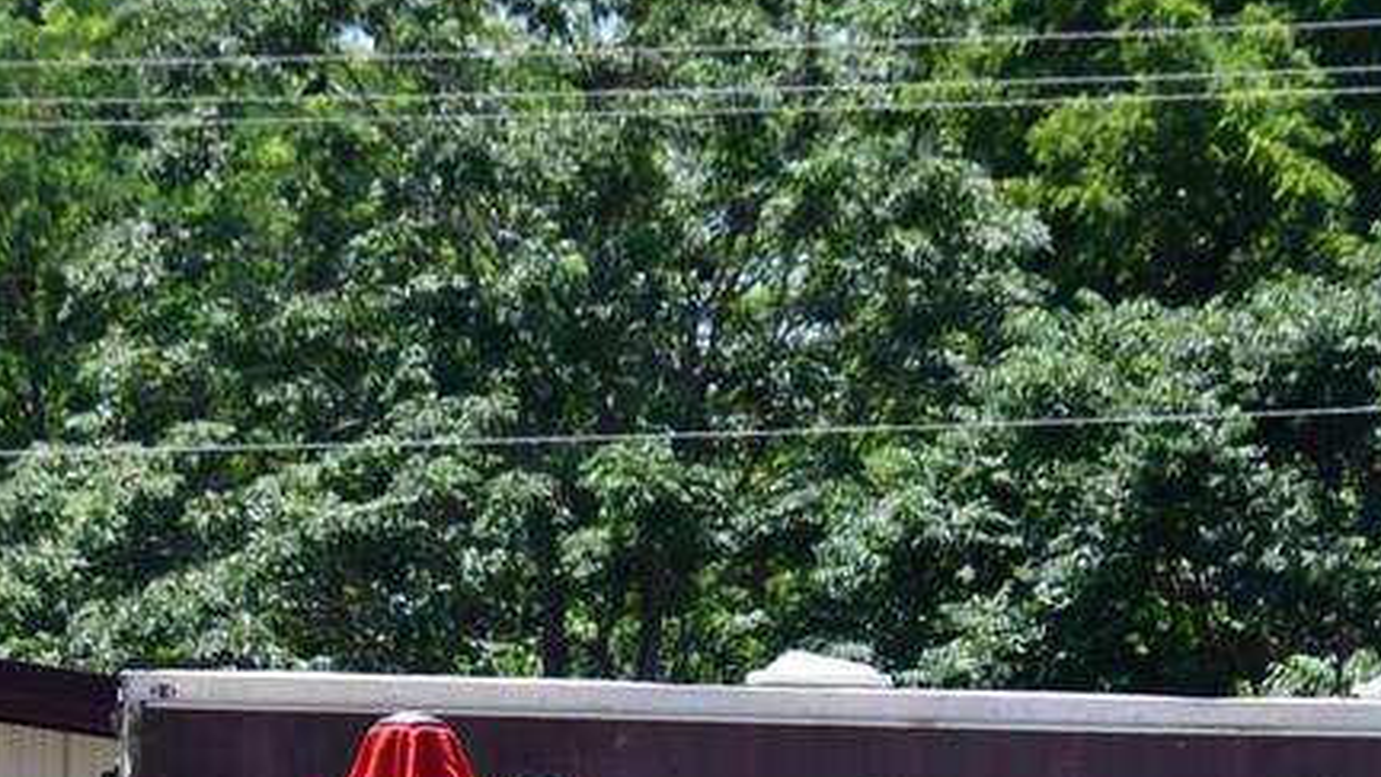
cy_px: 1030
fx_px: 15343
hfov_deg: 5.2
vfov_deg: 2.9
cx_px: 1010
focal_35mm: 419
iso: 360
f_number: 5.6
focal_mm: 80
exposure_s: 1/1600
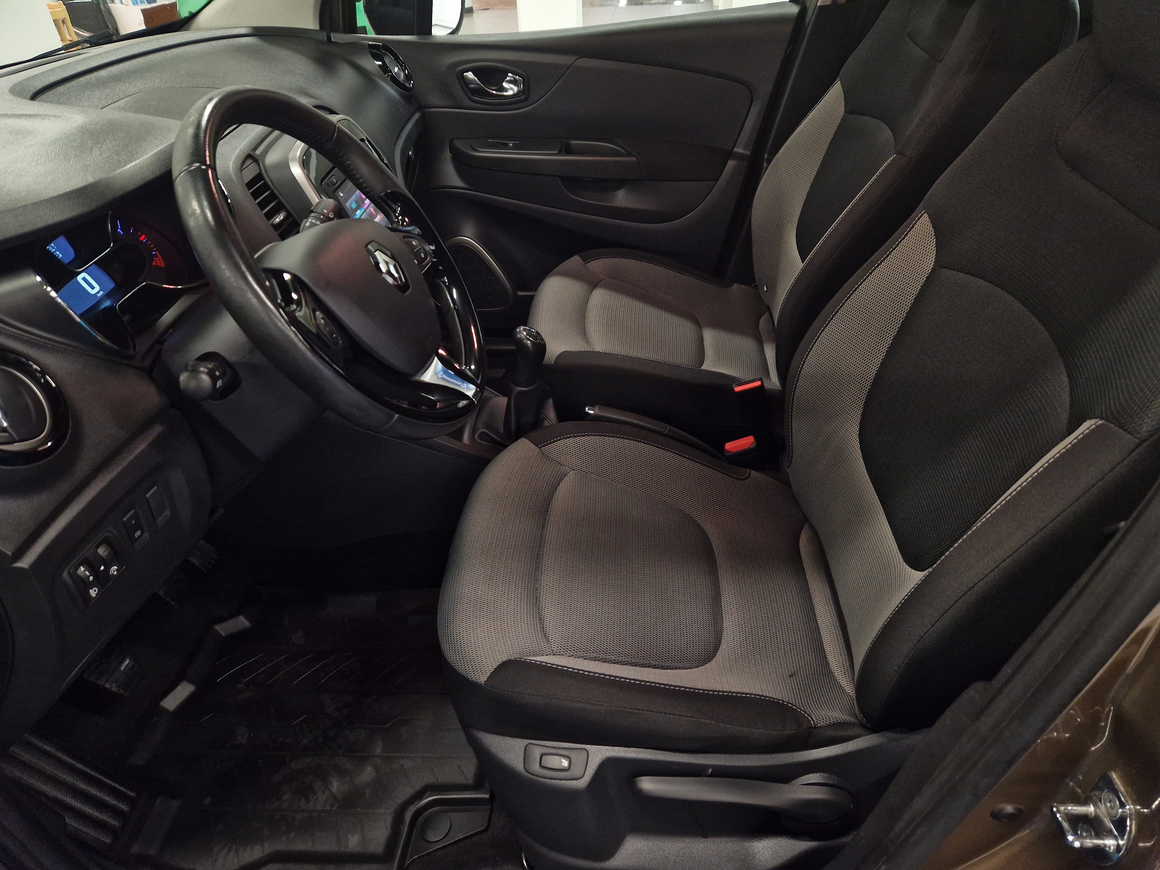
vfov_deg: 58.9
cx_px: 580
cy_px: 435
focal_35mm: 23
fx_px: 771
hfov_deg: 73.9
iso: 400
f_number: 1.8
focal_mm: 5.4
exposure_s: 1/100
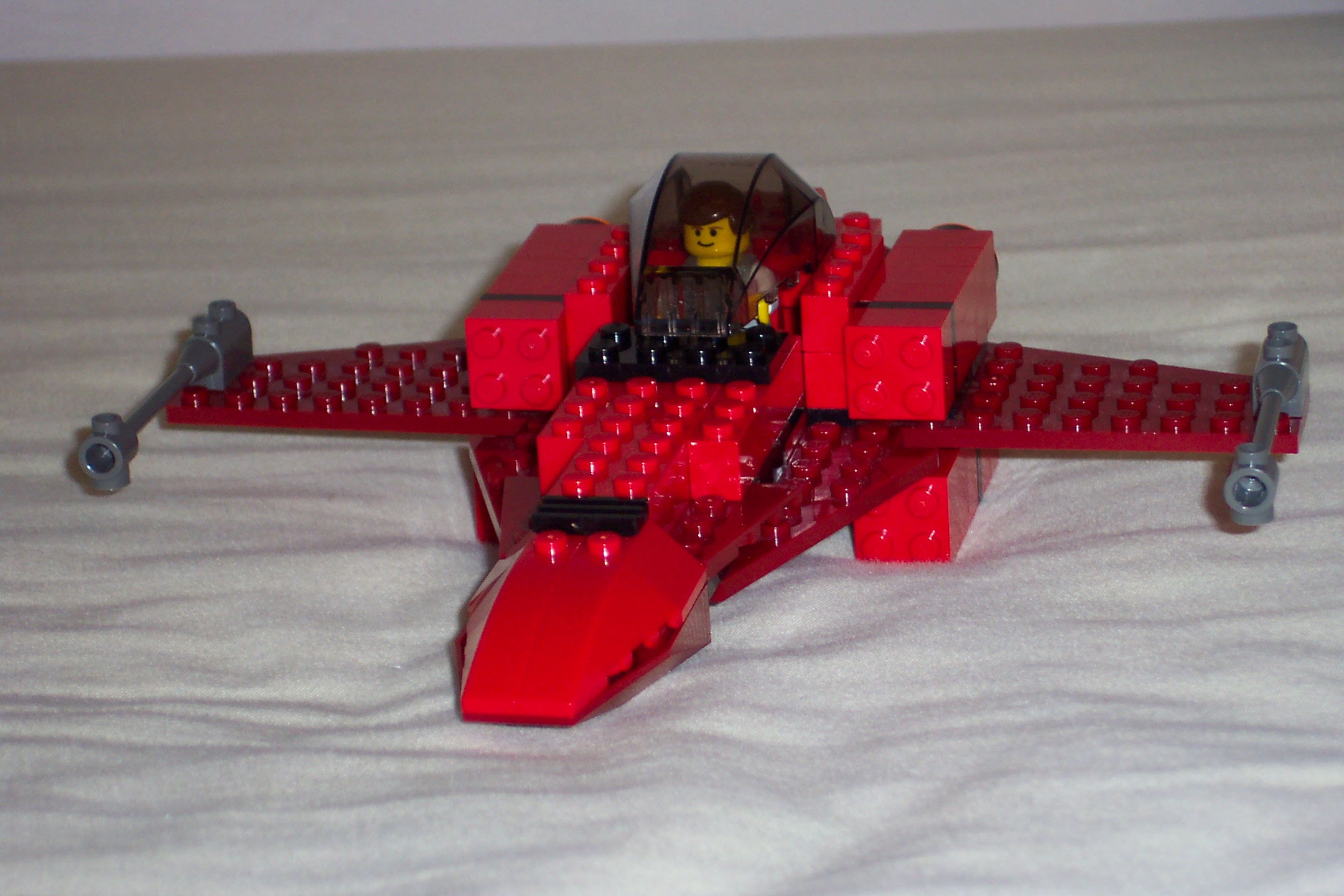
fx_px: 4256
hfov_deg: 17.9
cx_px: 672
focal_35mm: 114
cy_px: 448
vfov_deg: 12.0
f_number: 4.8
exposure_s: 1/90
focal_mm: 24
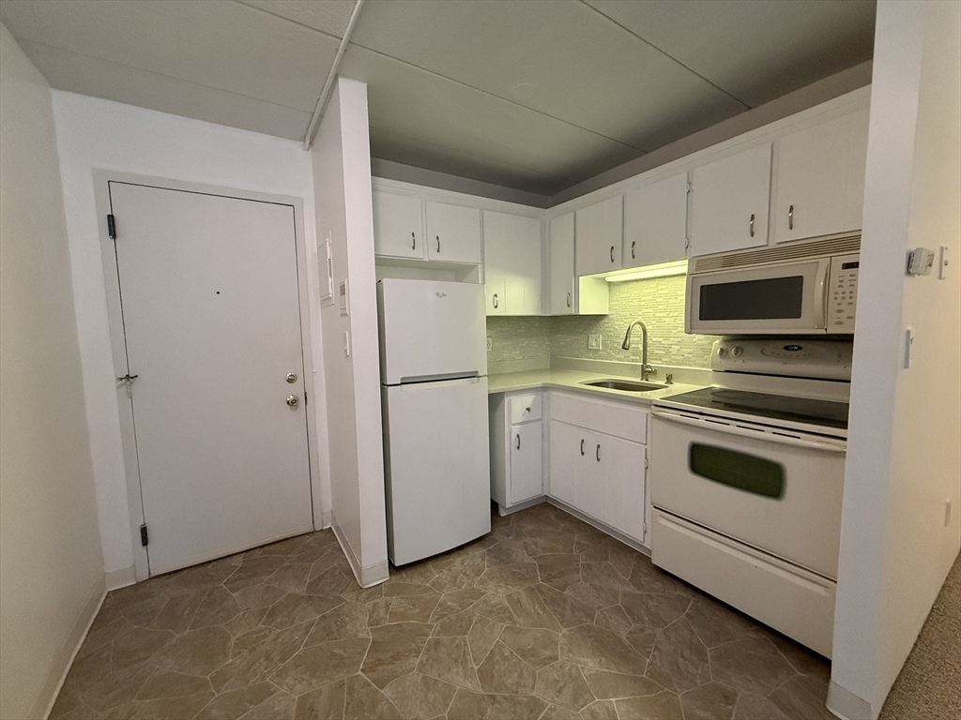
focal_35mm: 14
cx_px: 480
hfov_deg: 102.1
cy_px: 360
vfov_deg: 85.7
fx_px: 389
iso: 640
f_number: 2.2
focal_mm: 2.22
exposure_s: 1/120
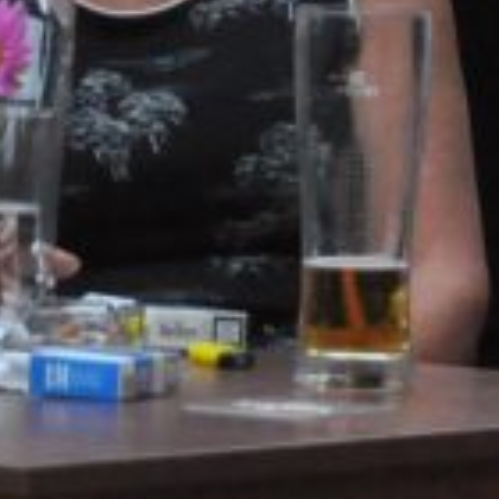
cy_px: 110
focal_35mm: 980
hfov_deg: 1.8
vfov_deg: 1.8
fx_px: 15985
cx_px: 146
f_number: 5.6
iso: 2000
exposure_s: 1/200
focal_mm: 105
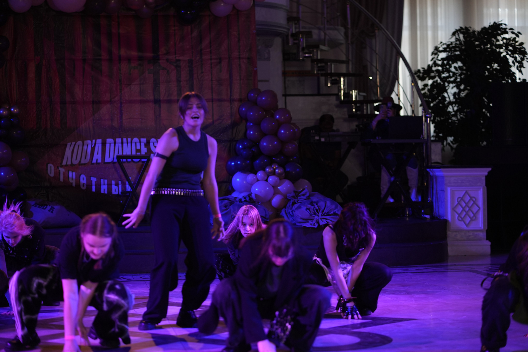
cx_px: 264
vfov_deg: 16.1
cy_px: 176
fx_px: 1247
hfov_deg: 23.9
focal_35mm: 85
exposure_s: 1/400
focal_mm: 85
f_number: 2.2
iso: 800
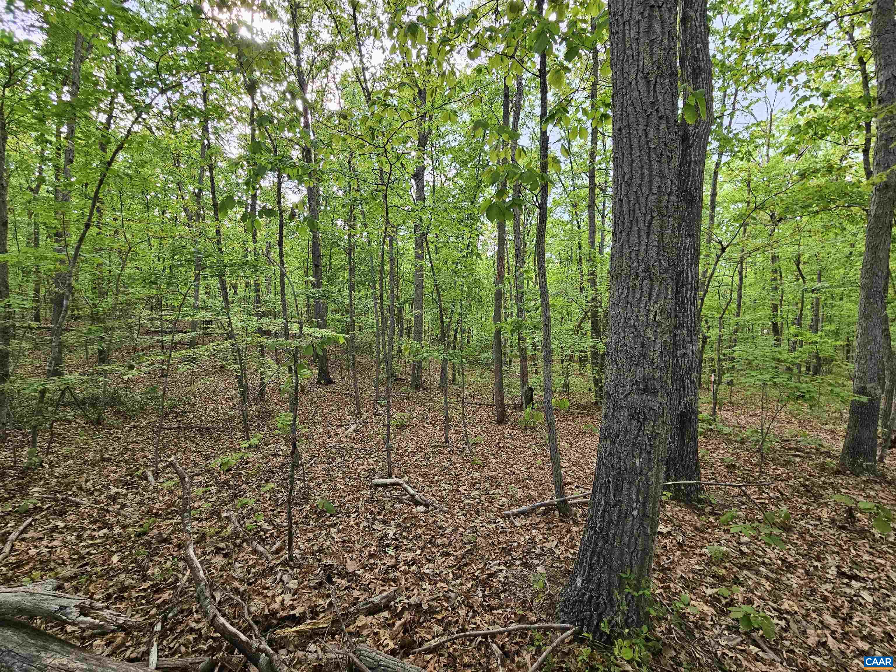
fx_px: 336
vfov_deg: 89.9
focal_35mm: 13
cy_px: 336
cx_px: 448
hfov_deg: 106.2
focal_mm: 2.2
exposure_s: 1/359
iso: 160
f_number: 2.2
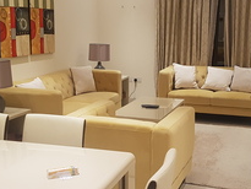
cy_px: 95
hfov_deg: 33.1
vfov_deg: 25.3
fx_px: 421
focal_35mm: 58
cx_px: 151
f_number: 1.7
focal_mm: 4.2
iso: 160
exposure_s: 1/50
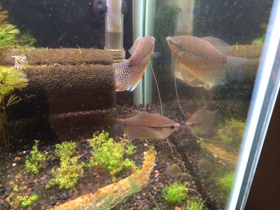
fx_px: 243
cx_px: 140
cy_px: 105
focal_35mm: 30
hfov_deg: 60.0
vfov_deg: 46.8
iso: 320
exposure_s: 1/24
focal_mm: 4.12
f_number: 2.2
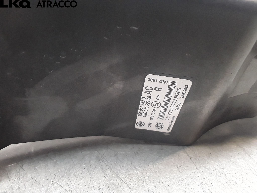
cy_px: 96
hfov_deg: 63.4
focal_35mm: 28
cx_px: 128
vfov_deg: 49.7
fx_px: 208
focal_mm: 2.91
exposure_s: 1/50
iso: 250
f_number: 1.9
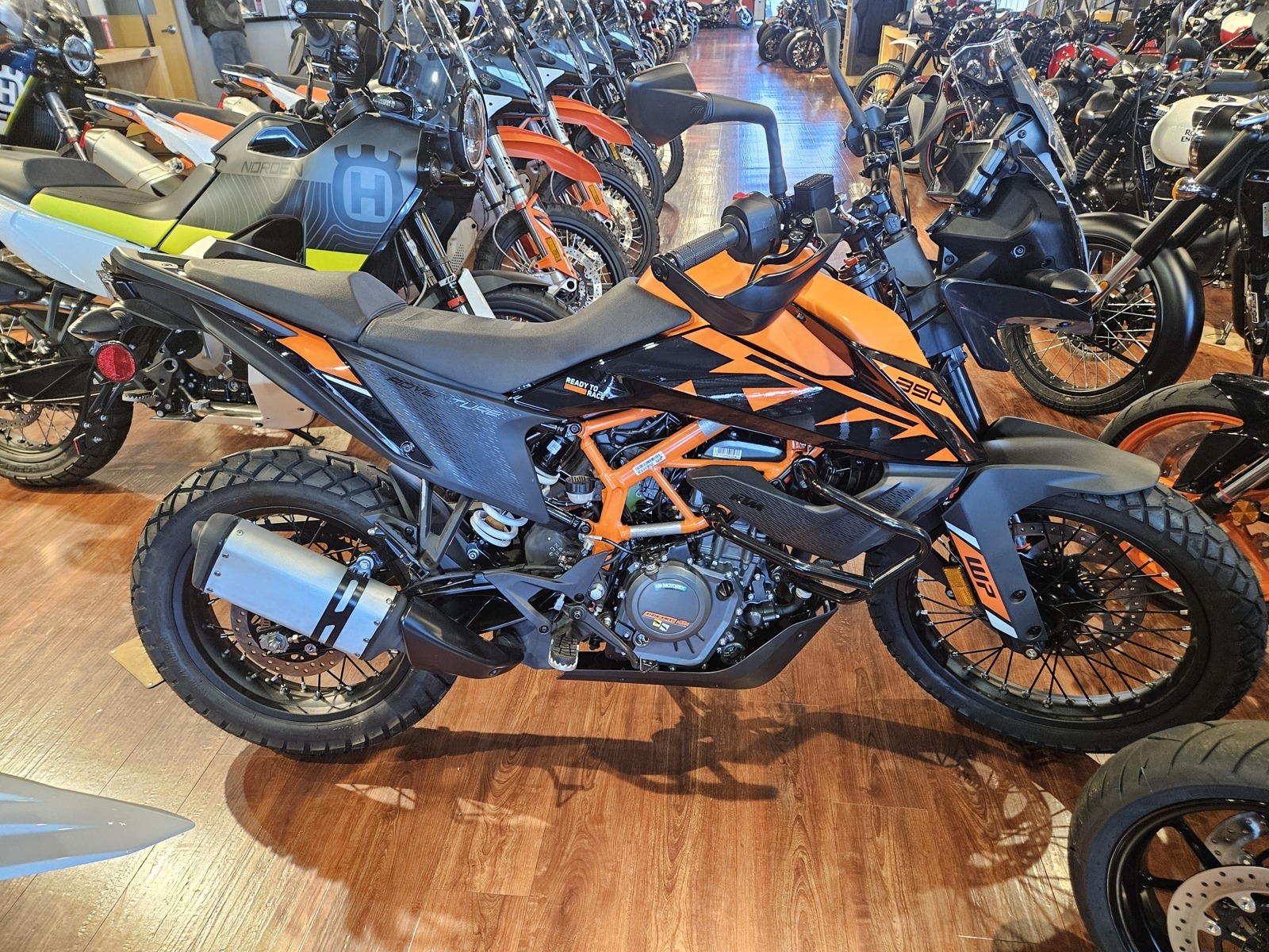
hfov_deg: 73.9
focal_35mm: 23
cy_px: 476
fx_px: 843
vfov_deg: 58.9
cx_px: 634
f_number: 1.8
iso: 640
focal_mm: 5.4
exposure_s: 1/60
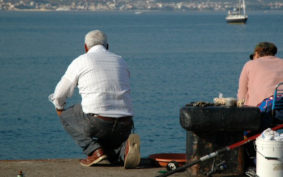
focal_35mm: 155
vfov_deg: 8.5
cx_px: 163
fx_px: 1196
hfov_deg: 13.5
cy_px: 59
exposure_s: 1/1250
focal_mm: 70
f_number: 4.5
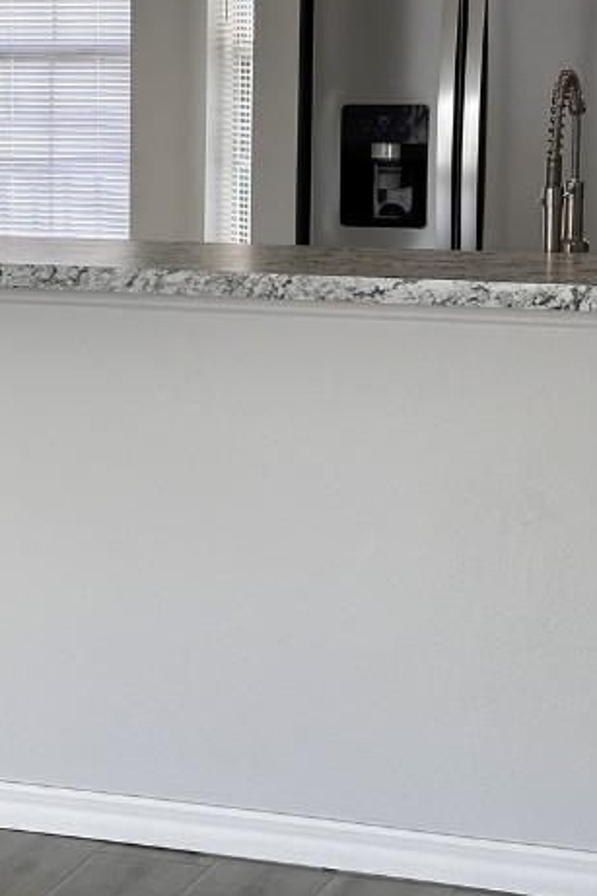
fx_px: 2763
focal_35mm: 111
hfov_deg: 11.9
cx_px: -204
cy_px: 323
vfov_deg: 18.4
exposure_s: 1/140
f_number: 1.78
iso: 64
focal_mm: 6.86
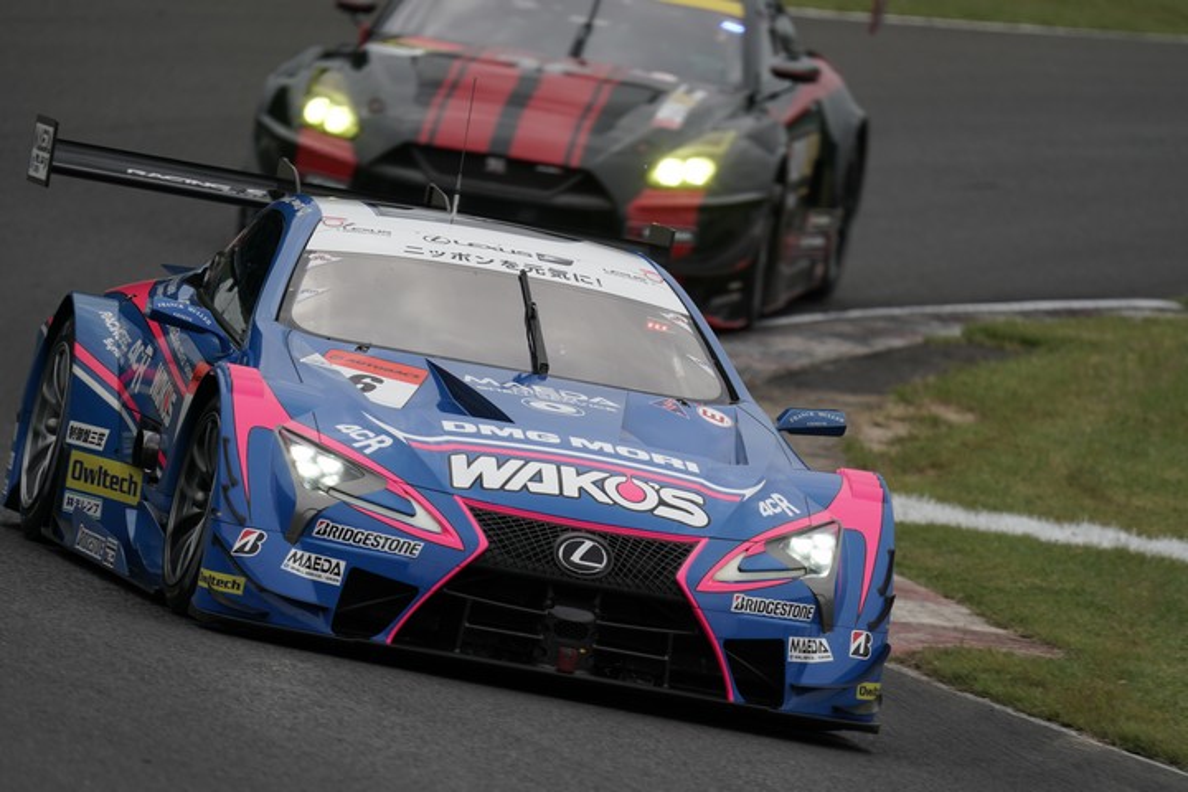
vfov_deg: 2.3
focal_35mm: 600
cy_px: 396
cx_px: 594
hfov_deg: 3.4
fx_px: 19798
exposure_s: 1/640
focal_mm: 600
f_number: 6.3
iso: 200
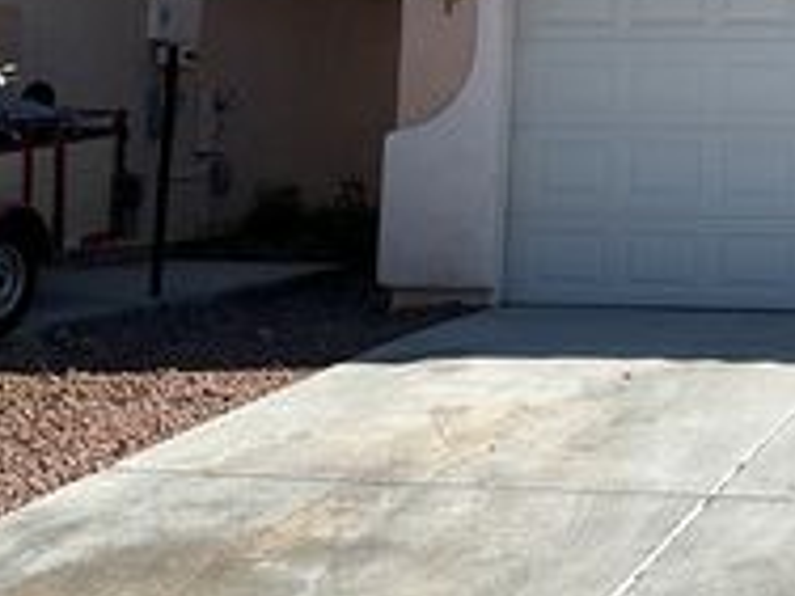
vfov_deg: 18.3
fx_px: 1768
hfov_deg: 23.3
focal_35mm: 77
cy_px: -82
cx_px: 943
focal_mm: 3
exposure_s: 1/2320
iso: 25
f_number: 1.8
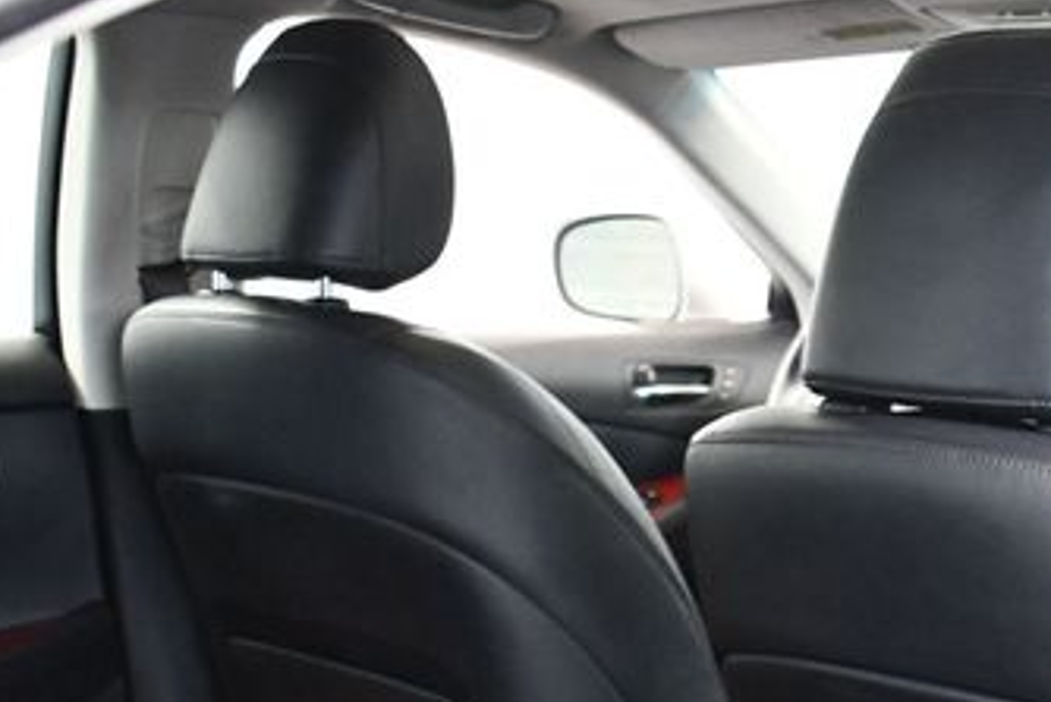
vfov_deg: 19.5
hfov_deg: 28.4
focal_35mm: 69
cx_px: 891
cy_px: 589
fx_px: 2015
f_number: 3.5
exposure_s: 1/60
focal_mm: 18
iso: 4000
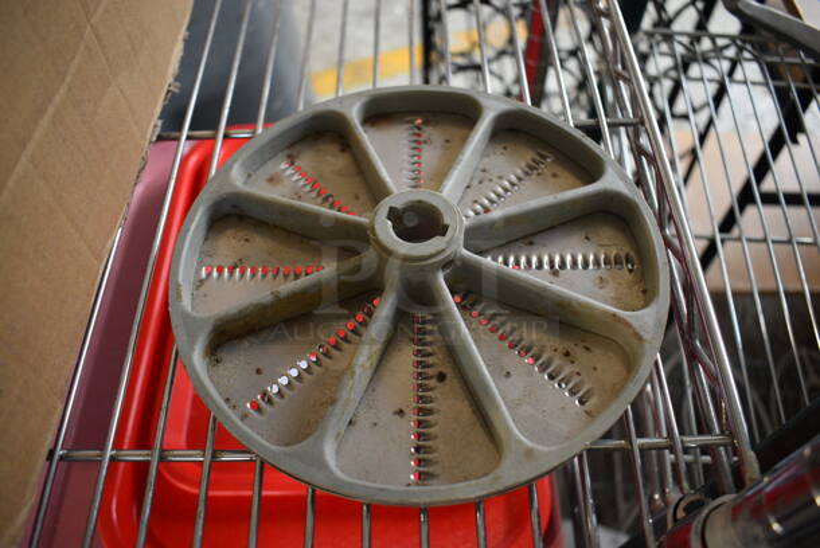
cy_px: 274
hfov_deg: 61.9
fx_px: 684
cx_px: 410
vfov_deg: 43.7
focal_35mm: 30
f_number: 3.5
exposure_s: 1/125
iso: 900
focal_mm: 20
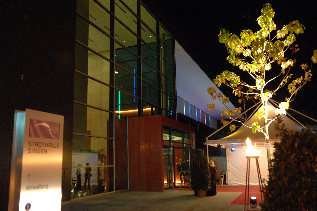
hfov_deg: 55.2
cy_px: 106
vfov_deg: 38.3
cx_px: 158
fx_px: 303
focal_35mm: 34
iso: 800
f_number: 2.8
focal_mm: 23
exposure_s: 1/15
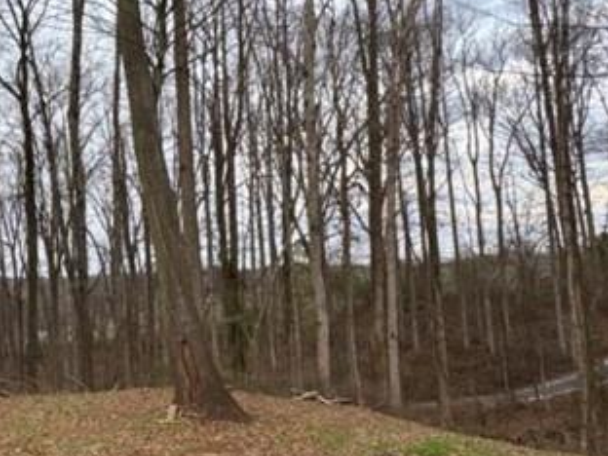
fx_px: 808
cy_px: 185
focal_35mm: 46
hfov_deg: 39.6
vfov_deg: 31.4
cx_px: 119
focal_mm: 2.22
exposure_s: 1/325
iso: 40
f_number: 2.2
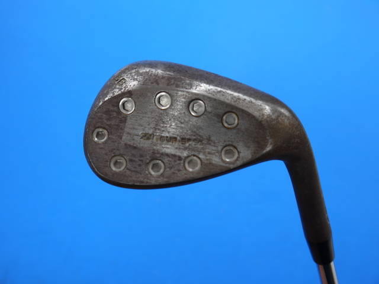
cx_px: 190
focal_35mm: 42
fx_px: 460
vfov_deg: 34.3
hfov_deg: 44.8
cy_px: 142
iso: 200
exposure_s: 1/60
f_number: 4.3
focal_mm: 21
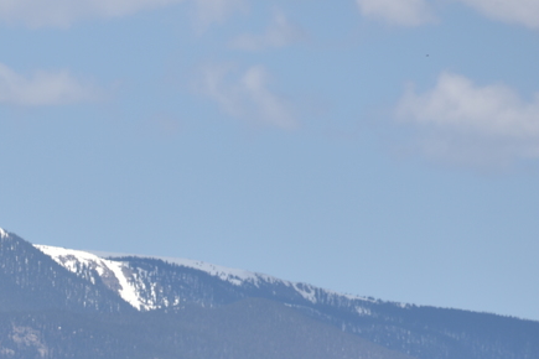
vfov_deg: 1.6
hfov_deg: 2.3
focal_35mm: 882
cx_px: 93
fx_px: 13204
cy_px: 357
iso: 100
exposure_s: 1/640
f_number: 7.1
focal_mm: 300
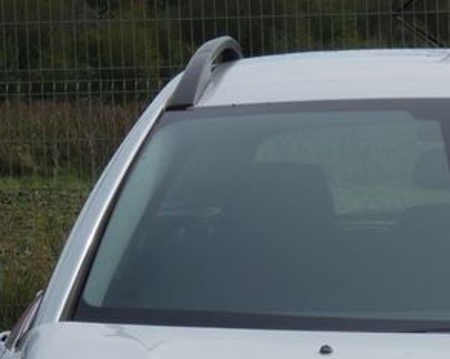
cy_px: 512
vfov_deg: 5.0
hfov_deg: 6.3
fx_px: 4086
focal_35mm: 307
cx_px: 488
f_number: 6.3
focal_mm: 16
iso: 80
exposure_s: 1/400
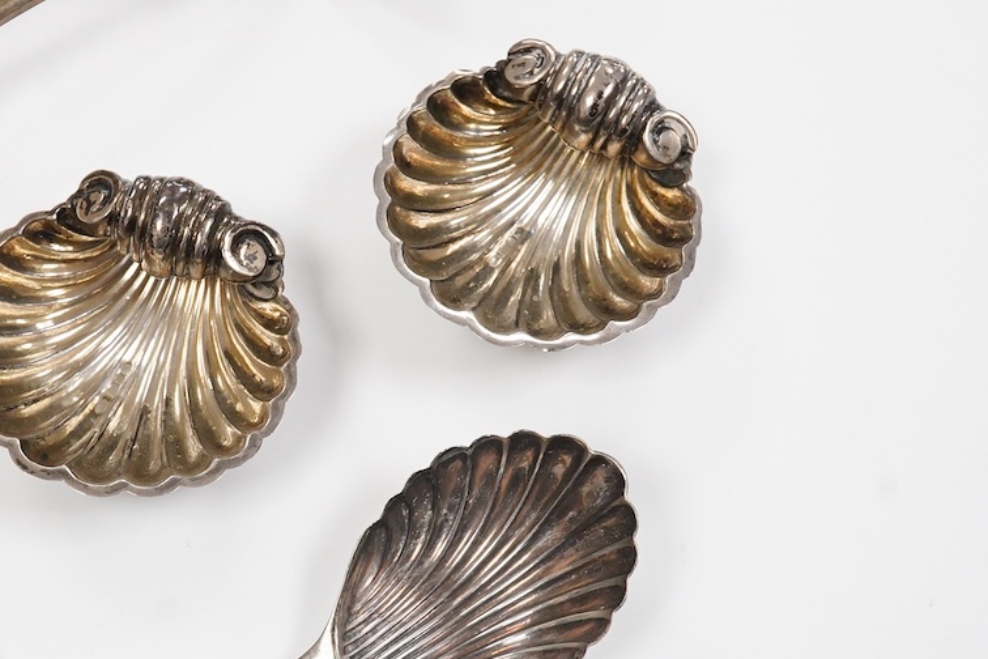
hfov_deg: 29.9
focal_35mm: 67
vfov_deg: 20.2
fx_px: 1839
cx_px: 364
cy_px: 476
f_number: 14
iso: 2500
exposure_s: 1/100
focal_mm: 30
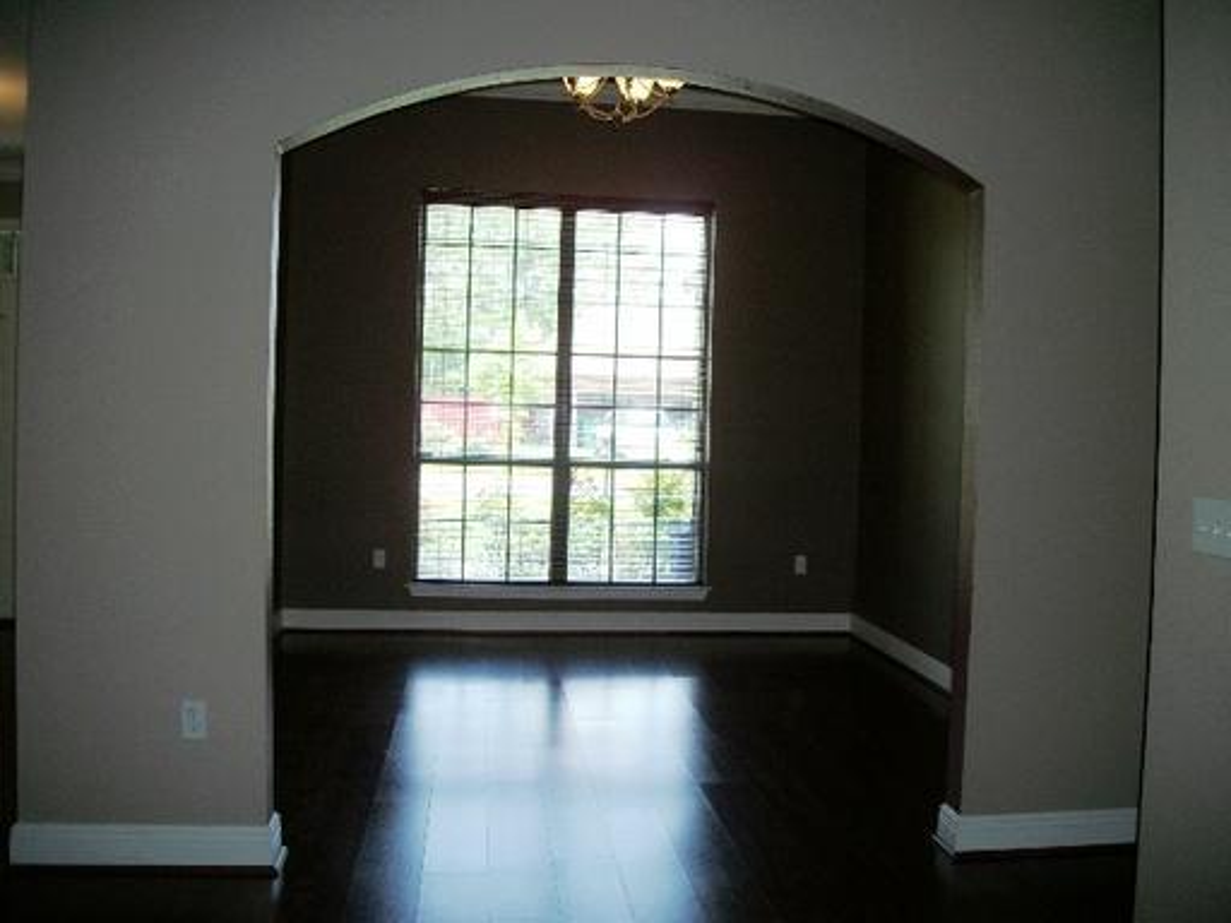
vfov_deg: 44.2
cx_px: 616
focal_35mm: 32
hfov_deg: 56.8
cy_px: 462
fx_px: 1138
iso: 80
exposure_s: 1/100
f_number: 2.9
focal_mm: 5.7
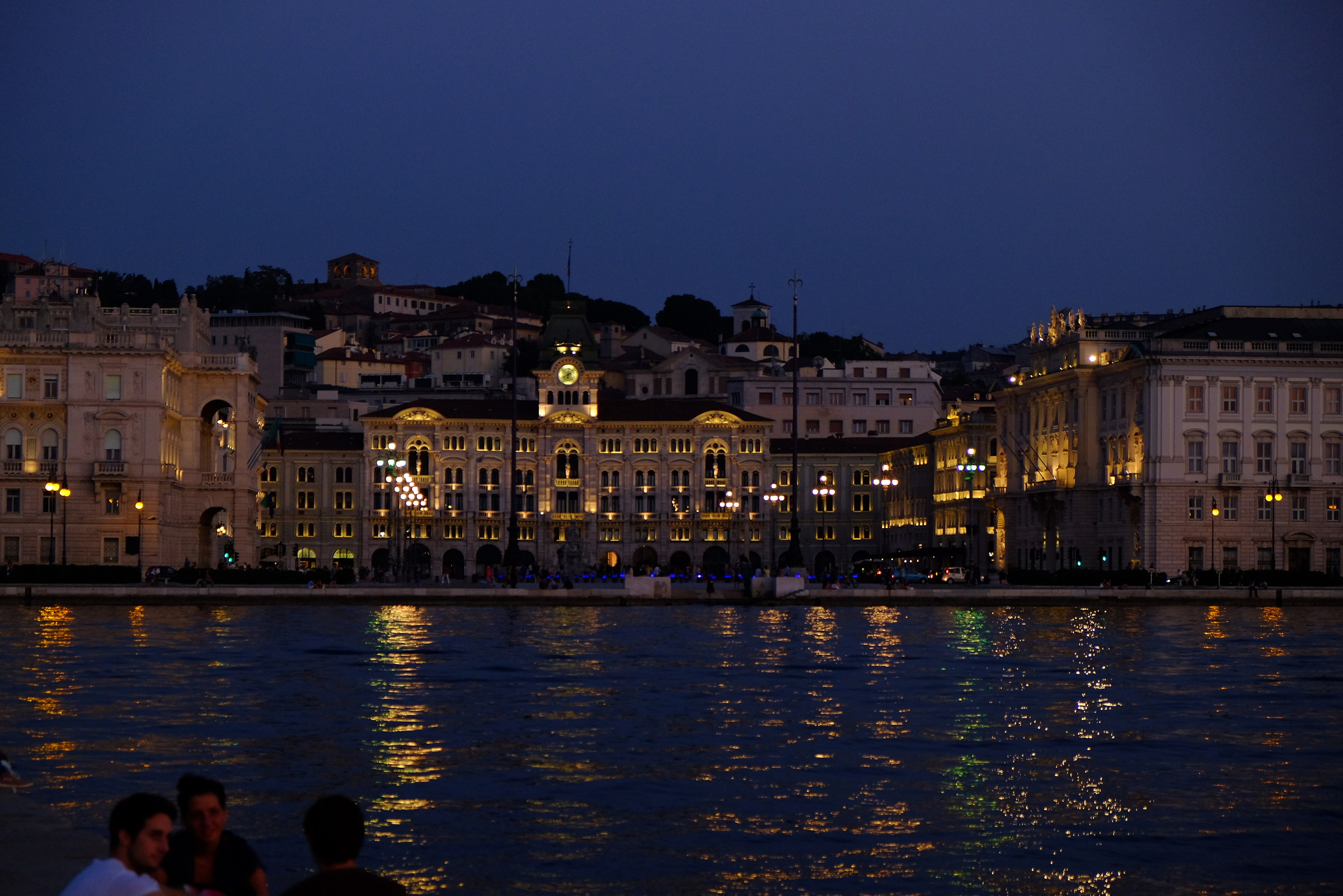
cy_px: 448
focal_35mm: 83
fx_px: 3096
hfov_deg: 24.5
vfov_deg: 16.5
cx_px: 672
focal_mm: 55
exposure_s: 1/80
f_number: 4
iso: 800
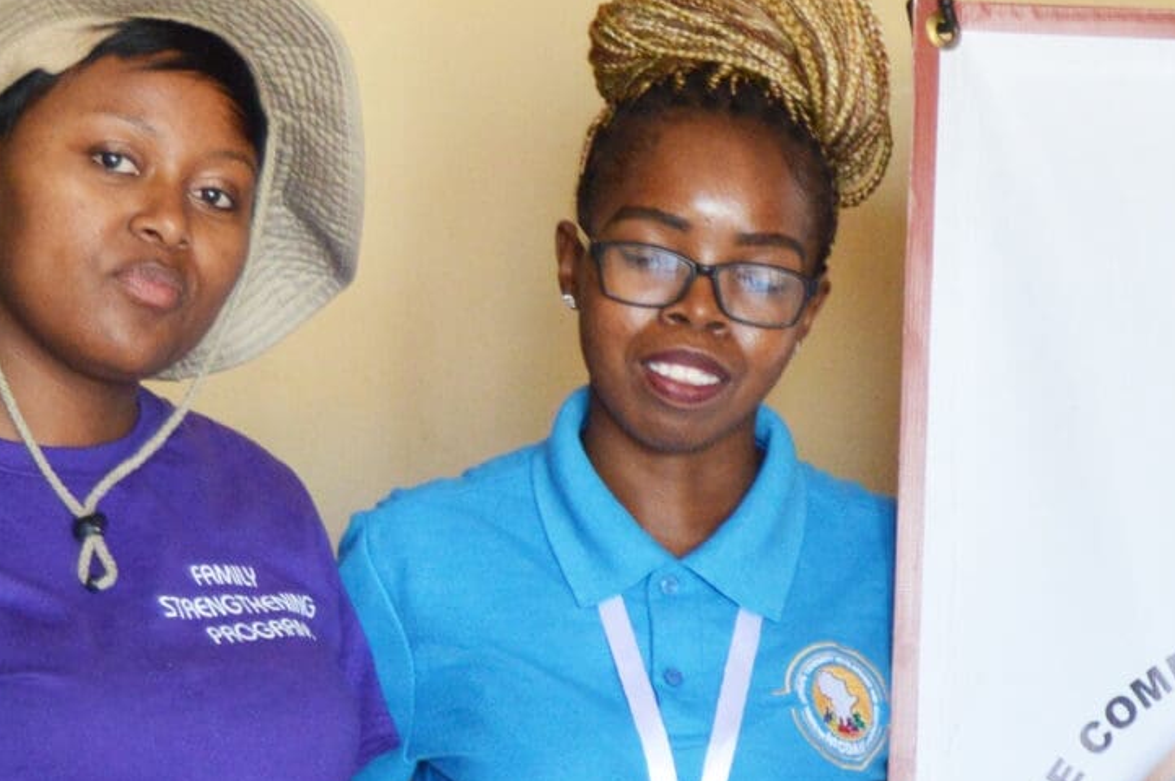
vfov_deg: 9.1
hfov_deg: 13.6
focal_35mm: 149
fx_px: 4859
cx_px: 1224
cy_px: 781
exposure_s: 1/60
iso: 560
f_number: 4
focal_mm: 28
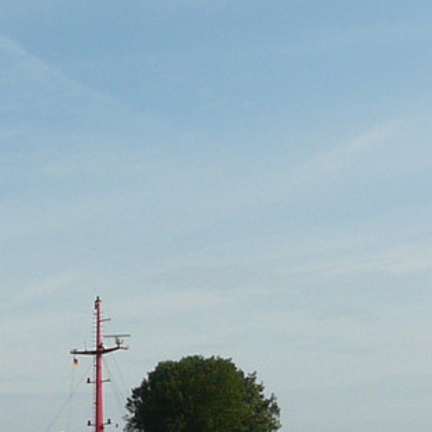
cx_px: -219
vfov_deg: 12.6
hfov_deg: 12.1
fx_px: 1934
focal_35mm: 137
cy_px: 394
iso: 100
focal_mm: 4.6
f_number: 6.3
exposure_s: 1/500
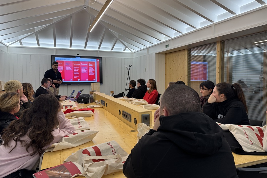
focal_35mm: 26
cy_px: 84
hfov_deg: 69.4
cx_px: 135
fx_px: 193
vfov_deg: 49.5
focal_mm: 6.76
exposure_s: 1/100
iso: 160
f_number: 1.78
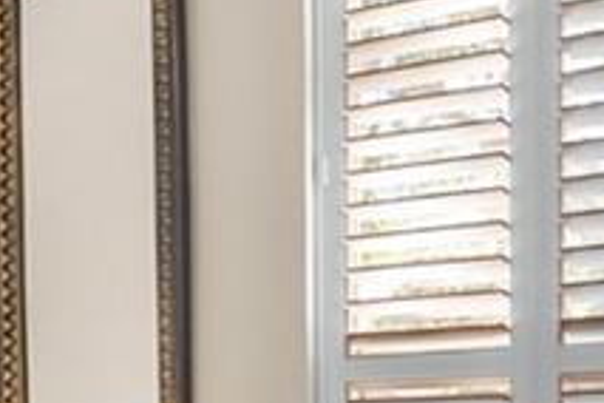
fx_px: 2013
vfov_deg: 11.1
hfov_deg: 15.4
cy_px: 531
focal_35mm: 120
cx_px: -369
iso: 320
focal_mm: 16
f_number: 9
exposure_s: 1
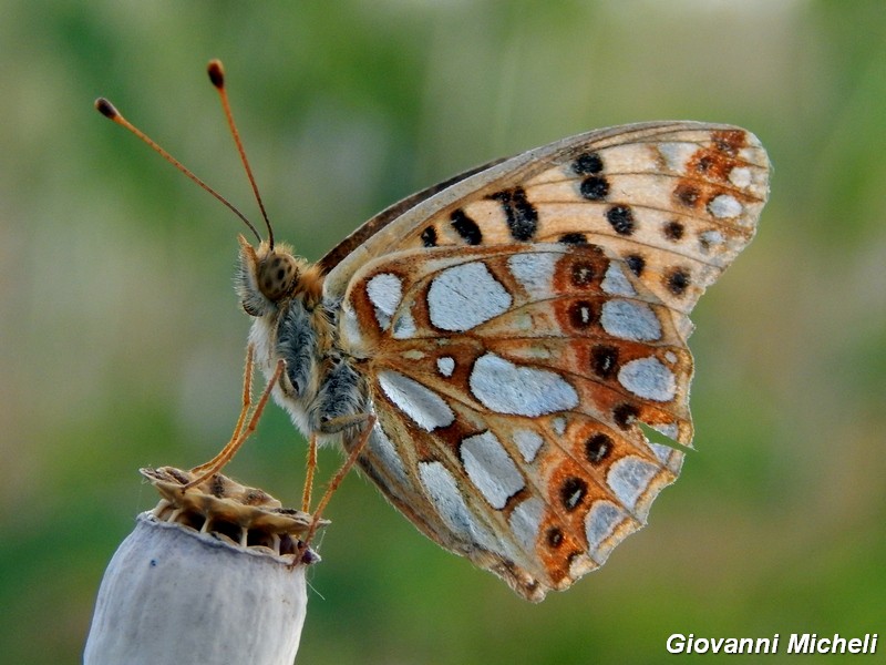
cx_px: 443
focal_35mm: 132
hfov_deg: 14.9
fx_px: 3379
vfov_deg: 11.2
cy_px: 332
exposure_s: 1/250
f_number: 4.8
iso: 320
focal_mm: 23.4
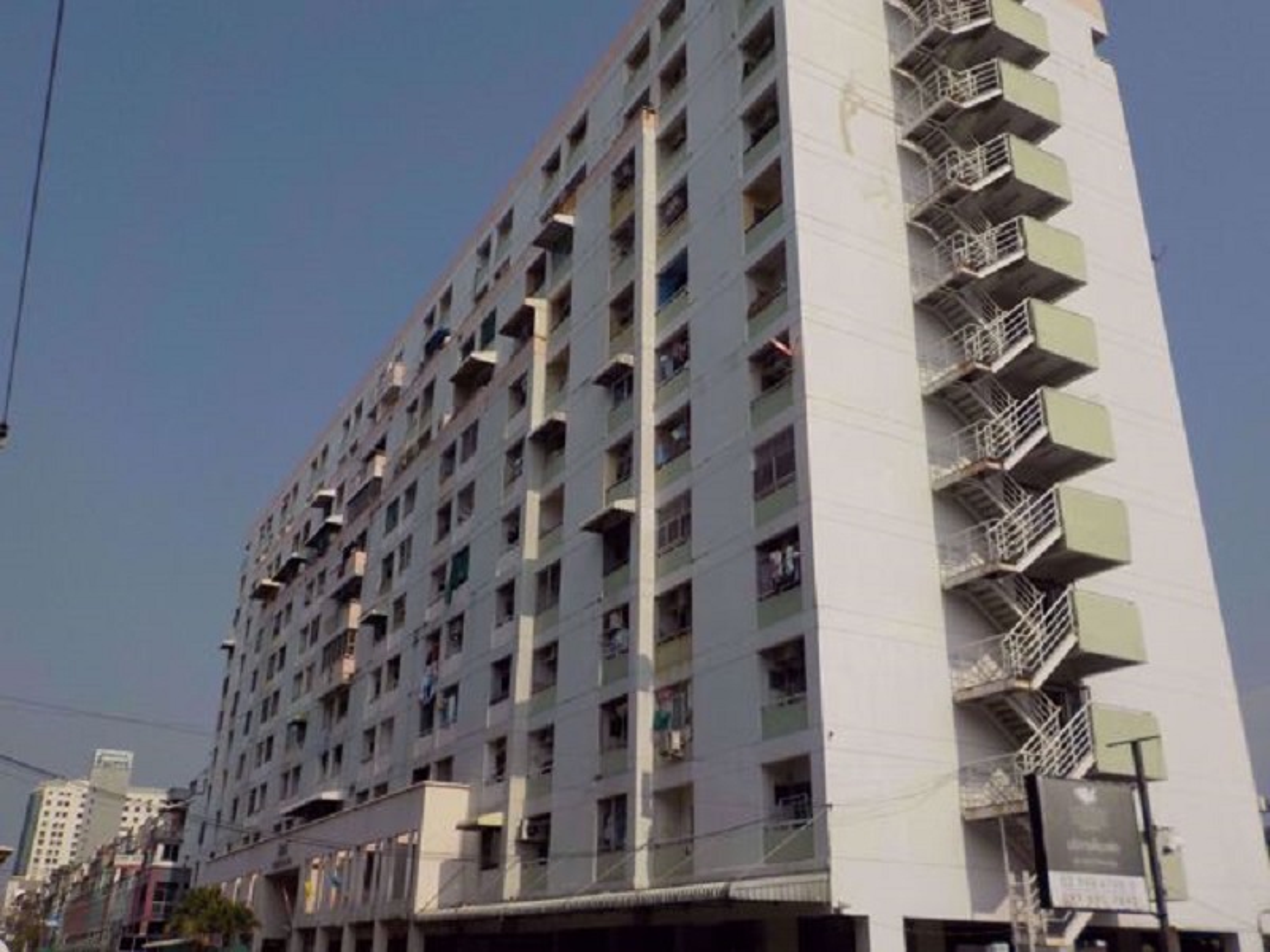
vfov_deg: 46.8
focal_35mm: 30
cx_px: 635
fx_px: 1101
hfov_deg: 60.0
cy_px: 476
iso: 125
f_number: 6.6
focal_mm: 4.1
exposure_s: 1/800
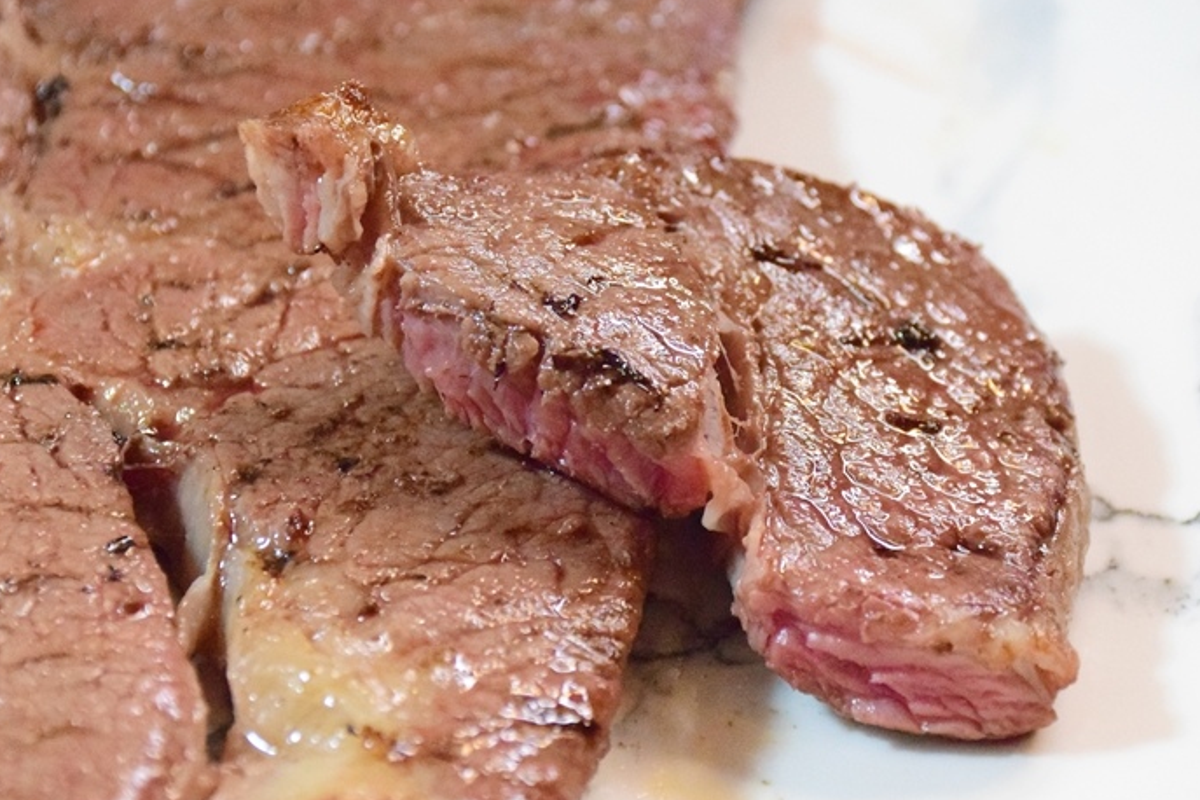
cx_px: 659
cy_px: 385
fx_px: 4366
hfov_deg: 15.6
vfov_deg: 10.5
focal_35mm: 131
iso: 12800
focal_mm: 60
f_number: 7.1
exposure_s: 1/800
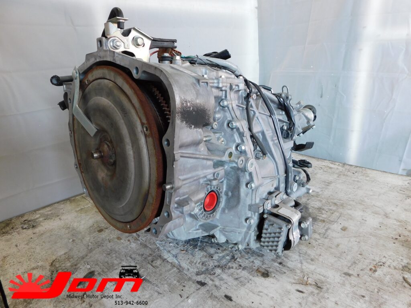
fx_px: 273
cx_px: 206
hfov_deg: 73.9
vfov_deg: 58.9
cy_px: 154
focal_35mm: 23
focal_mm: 4
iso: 200
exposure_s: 1/30
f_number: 3
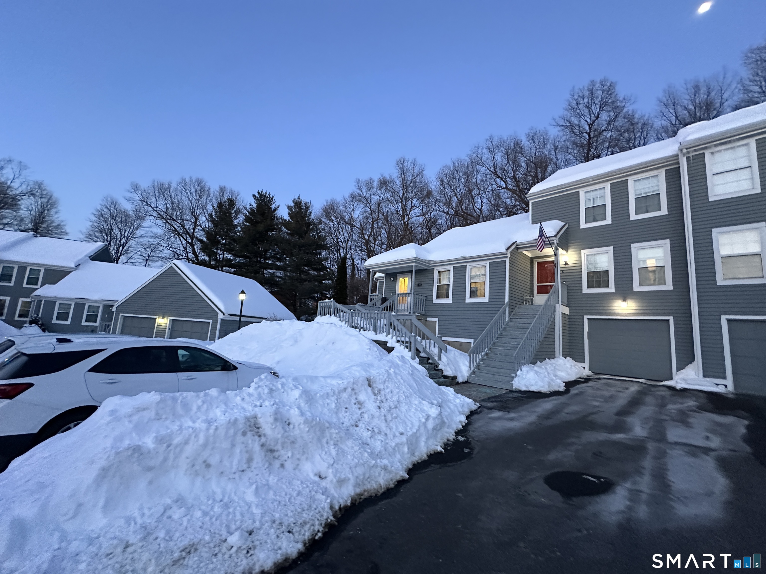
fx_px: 310
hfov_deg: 102.1
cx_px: 383
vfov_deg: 85.7
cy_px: 287
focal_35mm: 14
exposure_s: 1/59
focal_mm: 2.22
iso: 640
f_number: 2.2
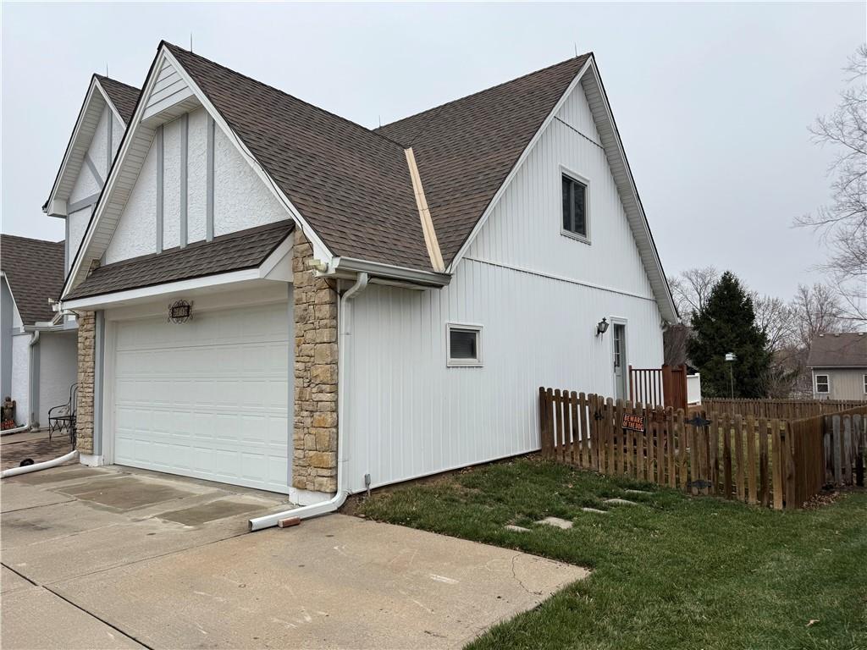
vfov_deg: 56.8
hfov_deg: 71.6
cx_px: 434
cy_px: 325
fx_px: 601
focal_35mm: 24
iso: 80
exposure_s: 1/1059
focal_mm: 6.76
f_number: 1.78
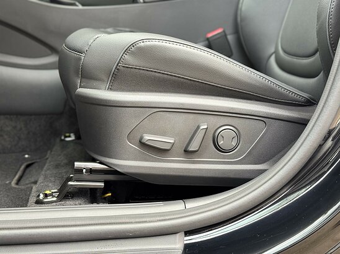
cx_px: 170
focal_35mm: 48
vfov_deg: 30.2
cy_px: 127
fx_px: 471
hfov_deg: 39.7
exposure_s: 1/60
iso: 250
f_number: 1.78
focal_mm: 6.76
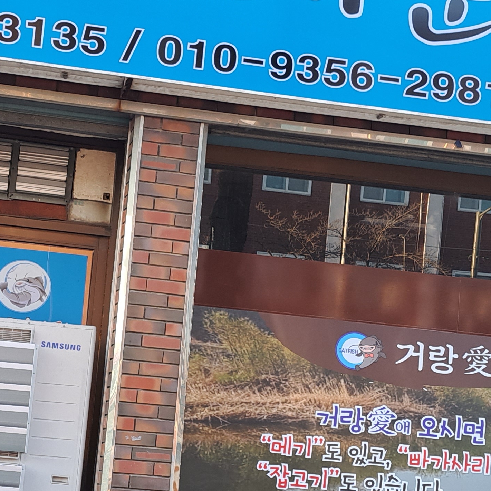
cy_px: 279
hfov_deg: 24.9
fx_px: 1107
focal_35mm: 69
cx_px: 187
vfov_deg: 25.0
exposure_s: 1/120
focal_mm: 5.23
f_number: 1.8
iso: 50
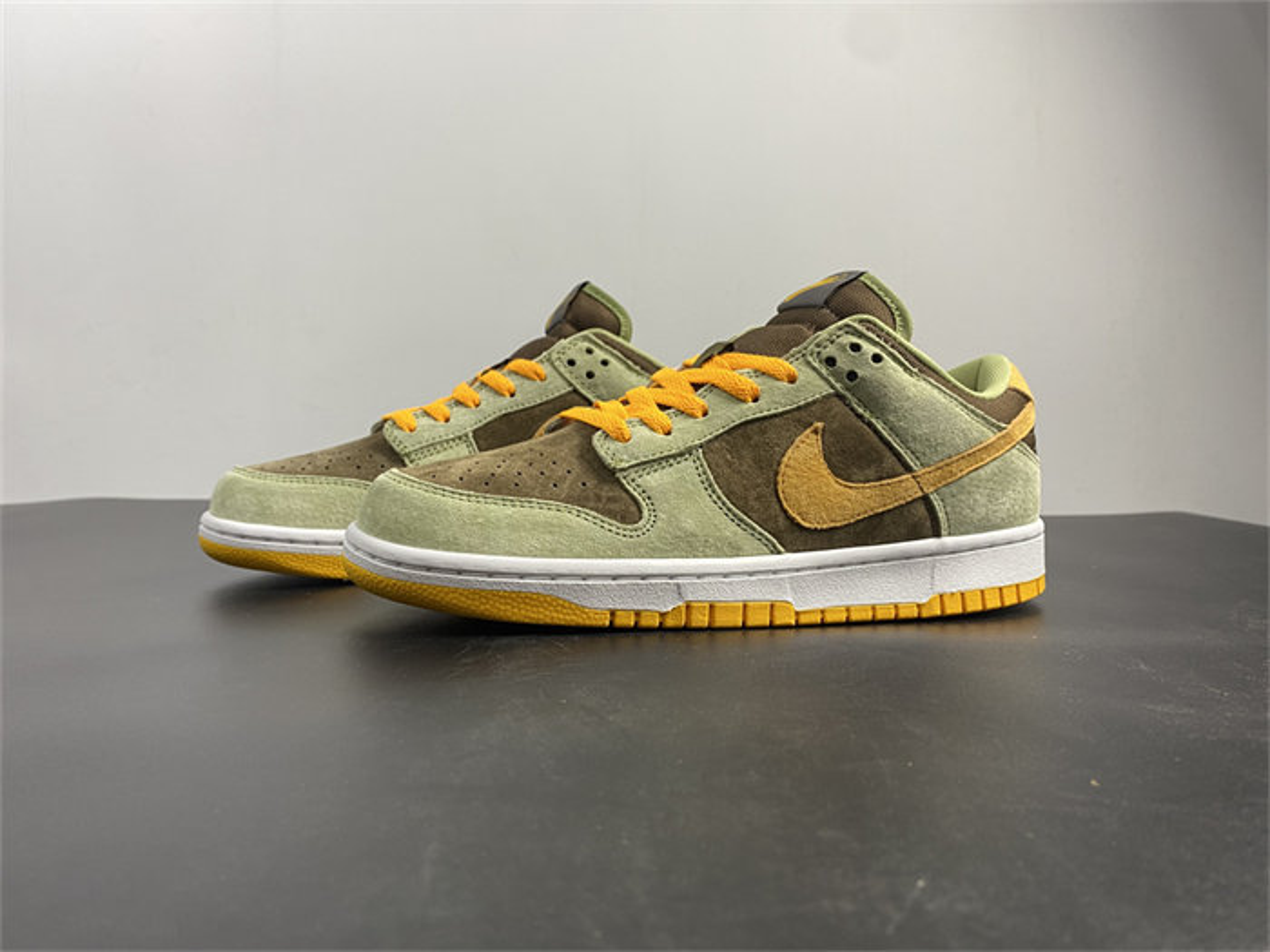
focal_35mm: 26
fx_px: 954
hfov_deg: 67.3
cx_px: 635
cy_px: 476
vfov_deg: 53.1
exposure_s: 1/50
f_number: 1.8
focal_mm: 4.25
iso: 80
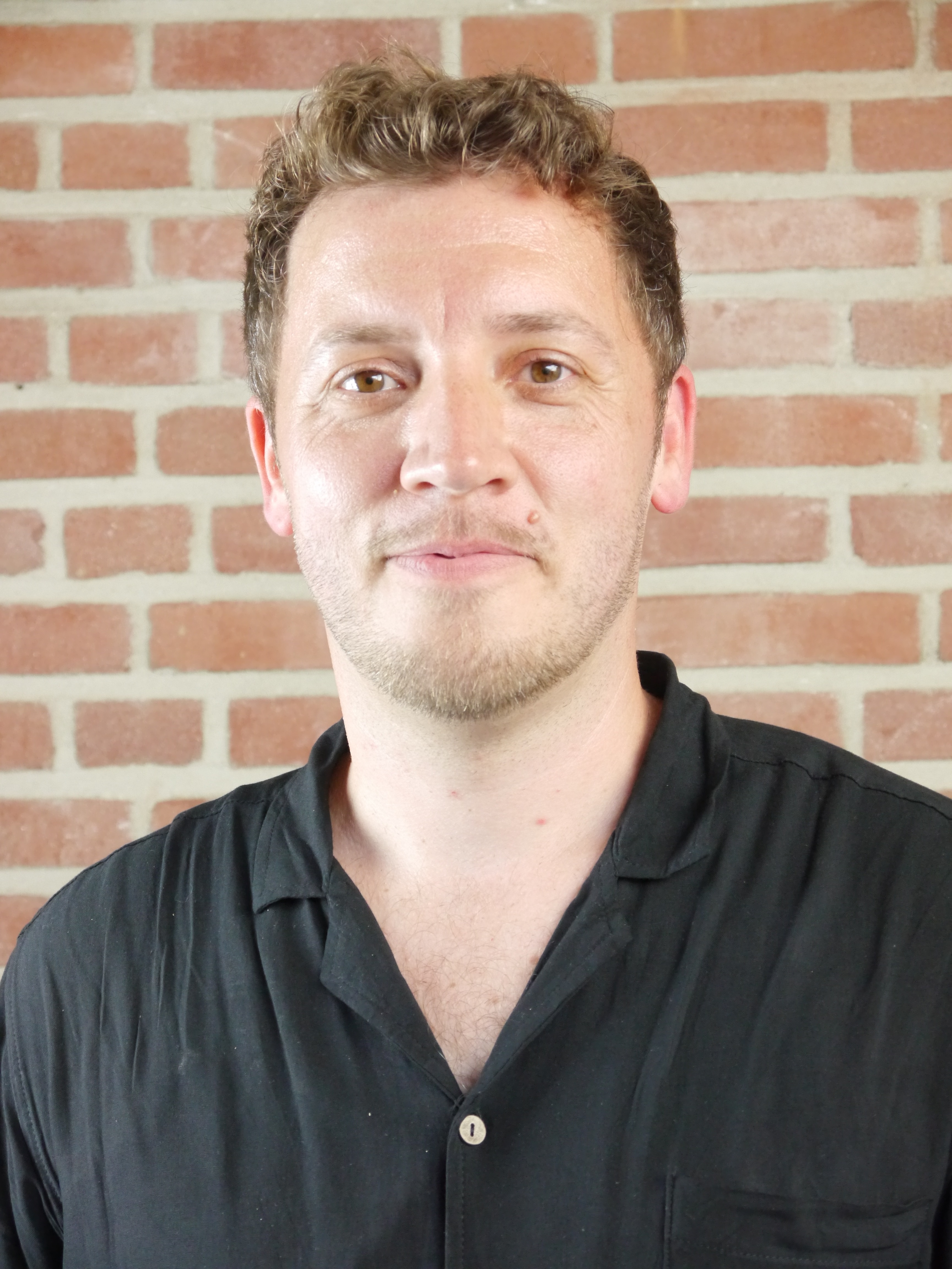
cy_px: 634
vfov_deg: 23.3
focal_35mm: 84
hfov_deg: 17.6
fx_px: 3080
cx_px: 476
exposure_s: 1/30
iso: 1600
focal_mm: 42
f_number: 6.3
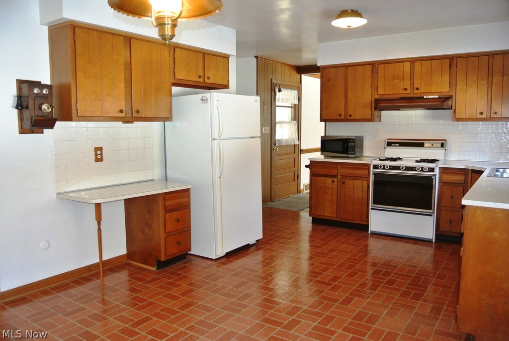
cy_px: 170
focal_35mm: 27
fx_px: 382
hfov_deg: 67.3
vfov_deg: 48.0
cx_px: 254
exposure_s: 1/60
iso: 640
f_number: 3.5
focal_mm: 10
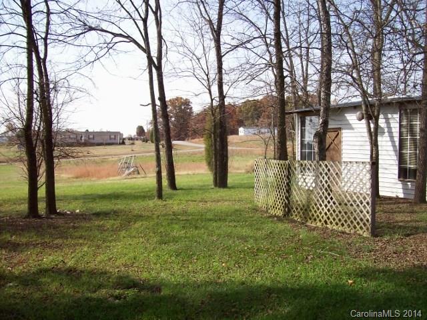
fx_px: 444
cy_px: 160
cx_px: 214
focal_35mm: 36
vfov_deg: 39.7
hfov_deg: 51.4
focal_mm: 6
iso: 80
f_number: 4.8
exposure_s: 1/340
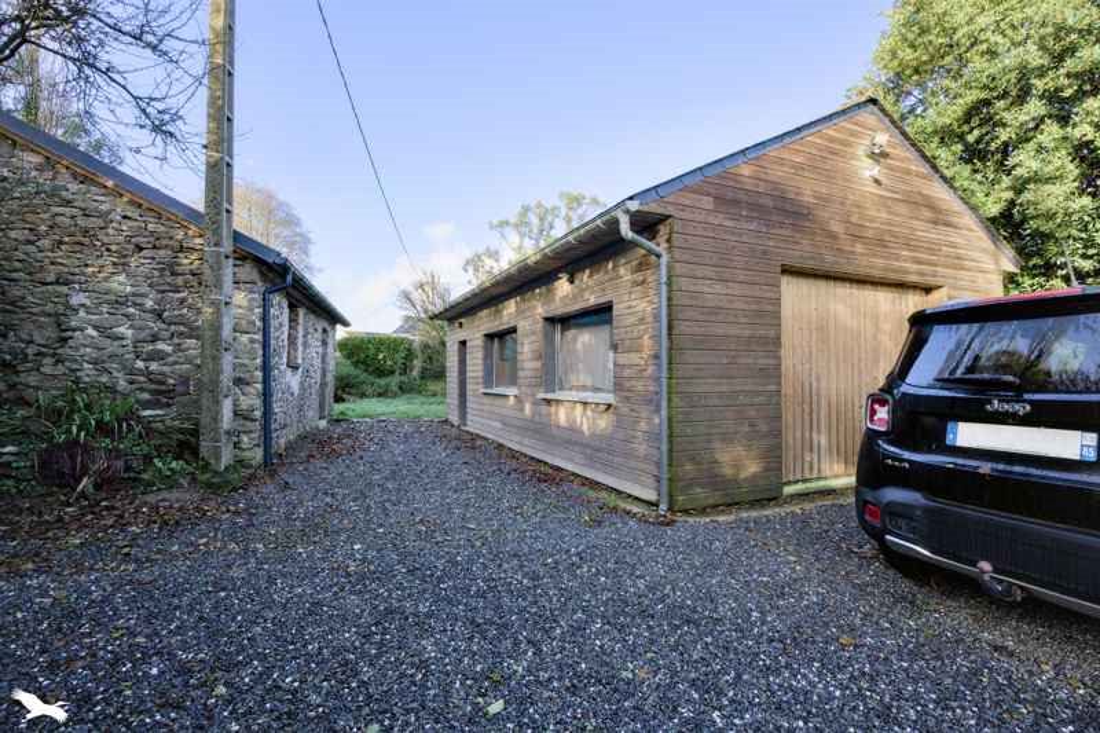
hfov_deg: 96.7
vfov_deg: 73.7
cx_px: 550
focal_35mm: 16
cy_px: 366
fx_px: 489
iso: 800
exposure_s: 1/1000
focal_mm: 16
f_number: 8
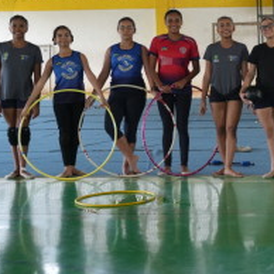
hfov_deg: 19.6
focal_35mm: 83
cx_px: 335
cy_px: 68
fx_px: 743
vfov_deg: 20.7
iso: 2500
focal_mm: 38
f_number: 4
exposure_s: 1/125
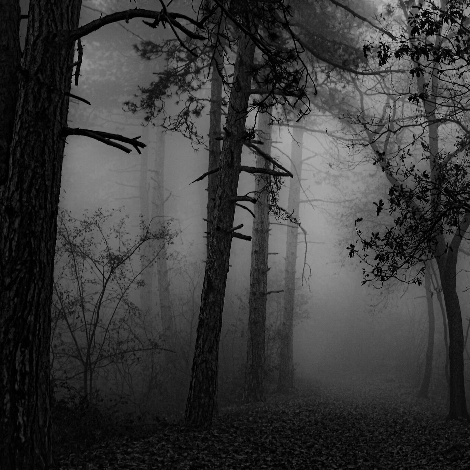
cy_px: 272
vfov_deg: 22.2
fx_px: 1194
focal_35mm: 78
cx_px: 353
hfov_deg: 22.1
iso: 100
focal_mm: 35
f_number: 1.8
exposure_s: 1/50
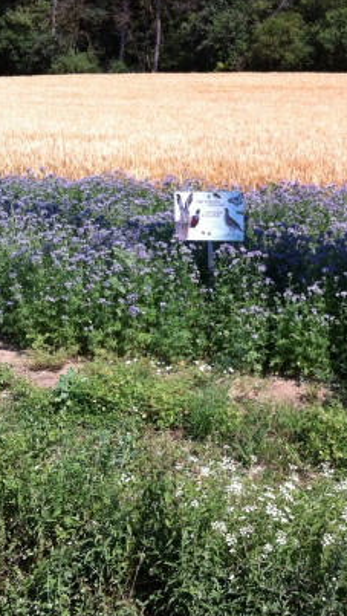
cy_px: 310
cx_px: 232
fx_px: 850
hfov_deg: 23.0
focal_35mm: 52
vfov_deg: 39.9
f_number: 2.8
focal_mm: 3.85
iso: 80
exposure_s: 1/943
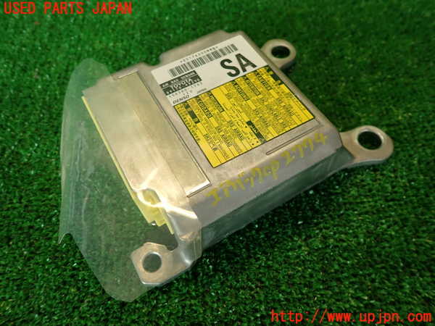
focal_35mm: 25
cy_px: 163
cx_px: 218
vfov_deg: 54.9
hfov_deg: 69.4
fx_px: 314
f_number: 2
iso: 160
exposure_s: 1/60
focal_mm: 4.5
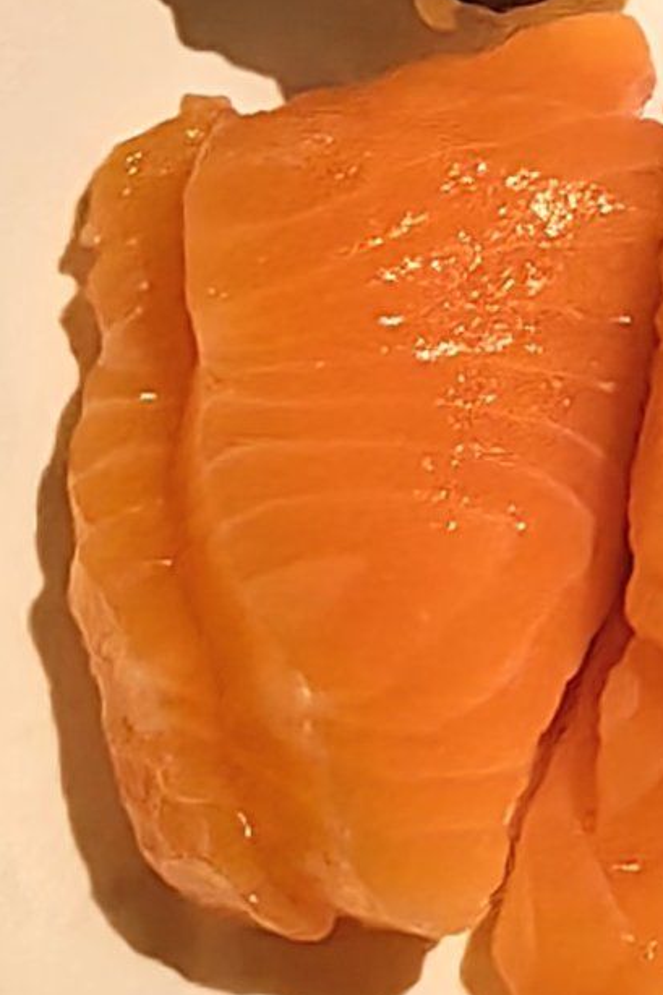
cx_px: 1034
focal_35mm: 125
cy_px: -438
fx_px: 3455
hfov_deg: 10.5
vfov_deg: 15.3
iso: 160
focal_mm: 1.95
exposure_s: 1/50
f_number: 2.2
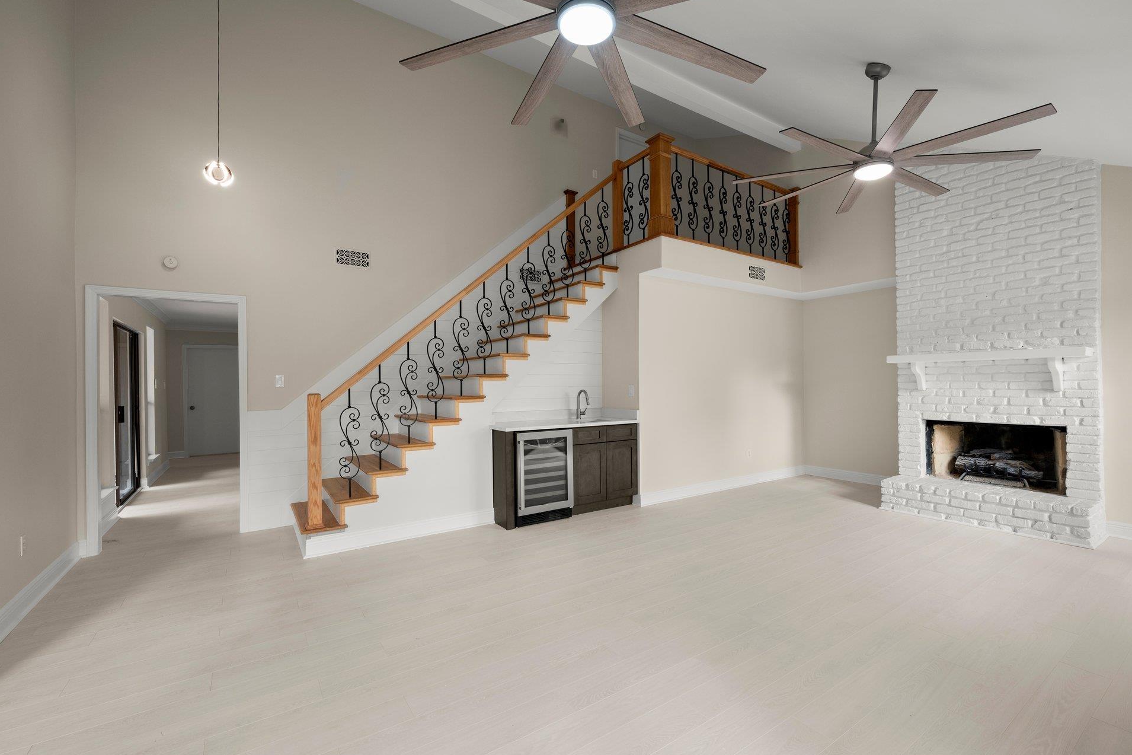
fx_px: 472
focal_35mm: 15
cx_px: 578
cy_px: 380
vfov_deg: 77.3
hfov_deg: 100.4
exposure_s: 1/10
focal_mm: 14
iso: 250
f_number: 10
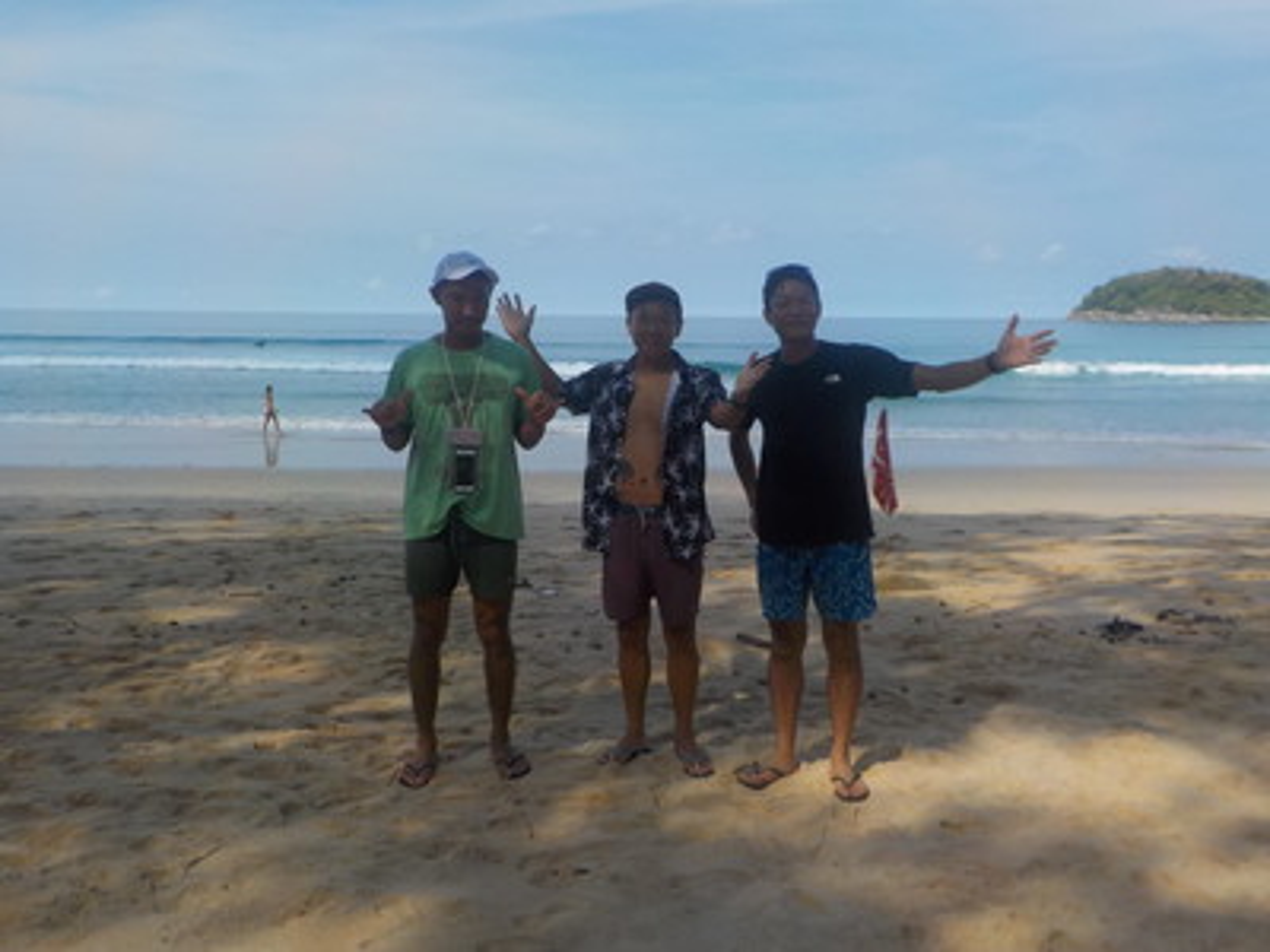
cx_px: 635
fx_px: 1101
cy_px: 476
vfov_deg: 46.8
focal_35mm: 30
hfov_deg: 60.0
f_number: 3.3
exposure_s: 1/1250
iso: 125
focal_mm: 4.1
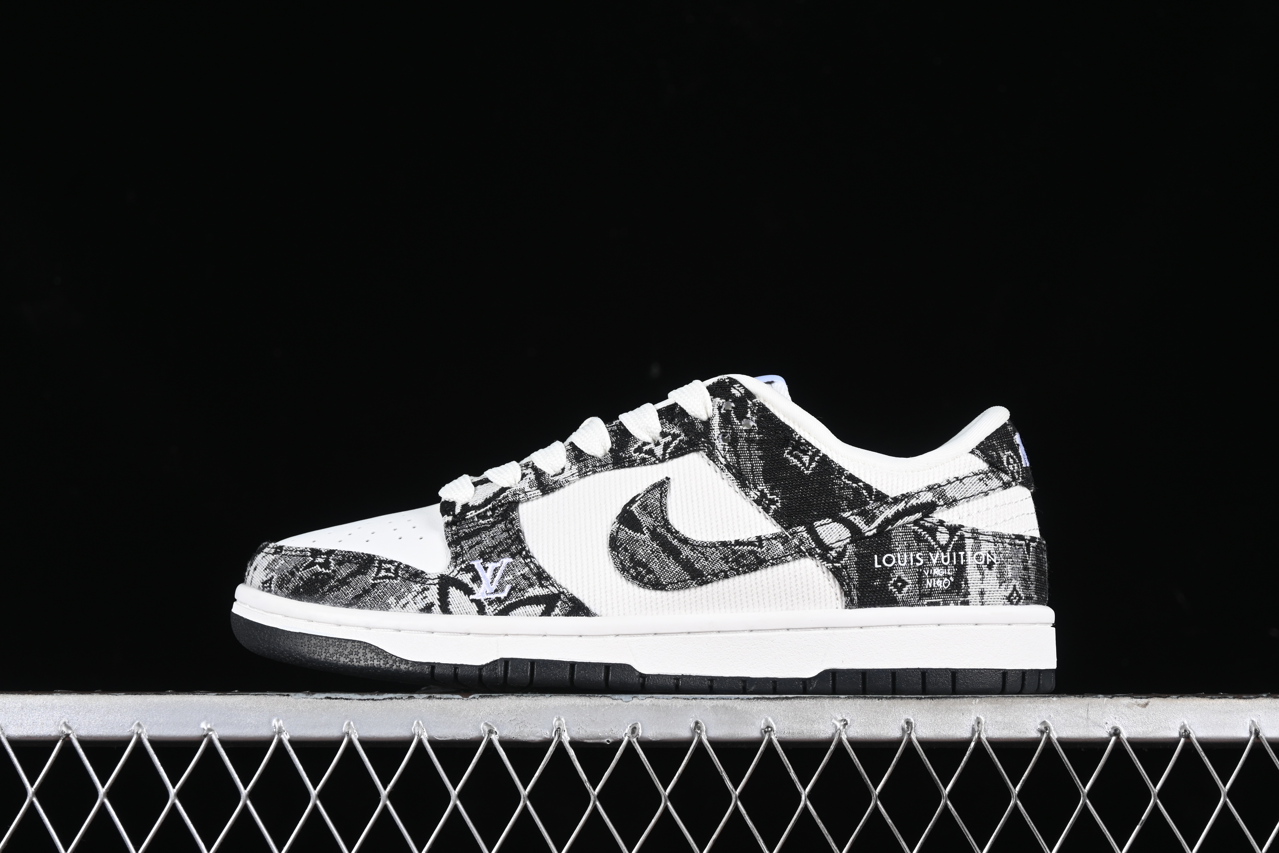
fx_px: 2664
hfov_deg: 27.0
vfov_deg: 18.2
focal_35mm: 75
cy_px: 426
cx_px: 640
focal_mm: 50
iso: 160
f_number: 7.1
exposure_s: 1/80
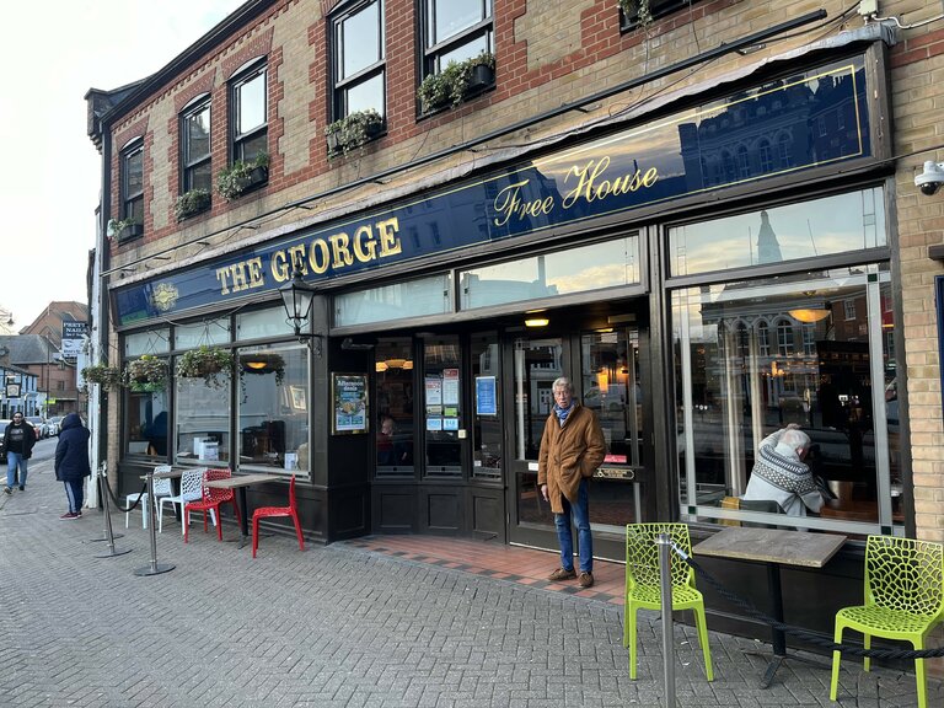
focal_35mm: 26
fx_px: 709
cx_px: 472
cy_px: 354
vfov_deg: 53.1
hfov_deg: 67.3
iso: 64
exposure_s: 1/122
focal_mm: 5.1
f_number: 1.6
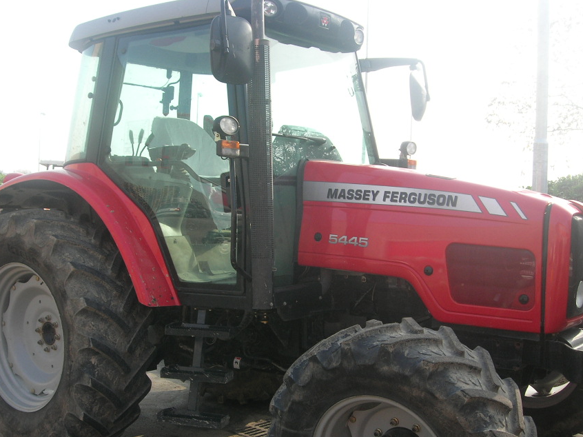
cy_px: 263
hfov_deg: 41.2
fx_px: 775
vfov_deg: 31.4
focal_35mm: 46
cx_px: 290
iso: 64
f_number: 4.8
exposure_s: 1/187
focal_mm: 7.8
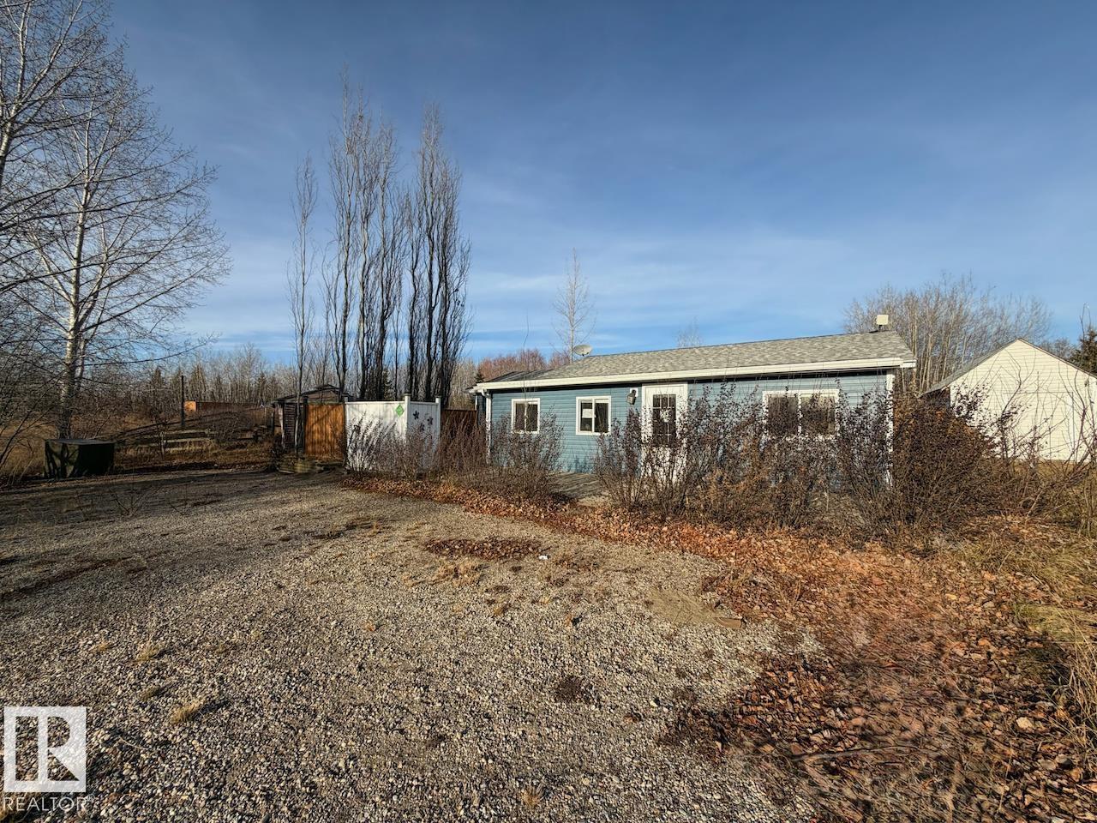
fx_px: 444
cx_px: 548
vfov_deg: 85.7
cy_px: 412
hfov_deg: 102.1
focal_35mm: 14
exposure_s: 1/770
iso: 25
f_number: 2.2
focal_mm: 2.22
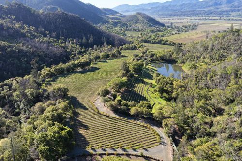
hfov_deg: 65.5
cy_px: 80
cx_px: 121
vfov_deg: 46.4
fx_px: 188
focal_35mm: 28
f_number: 2.8
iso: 320
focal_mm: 14.45
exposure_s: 1/1000
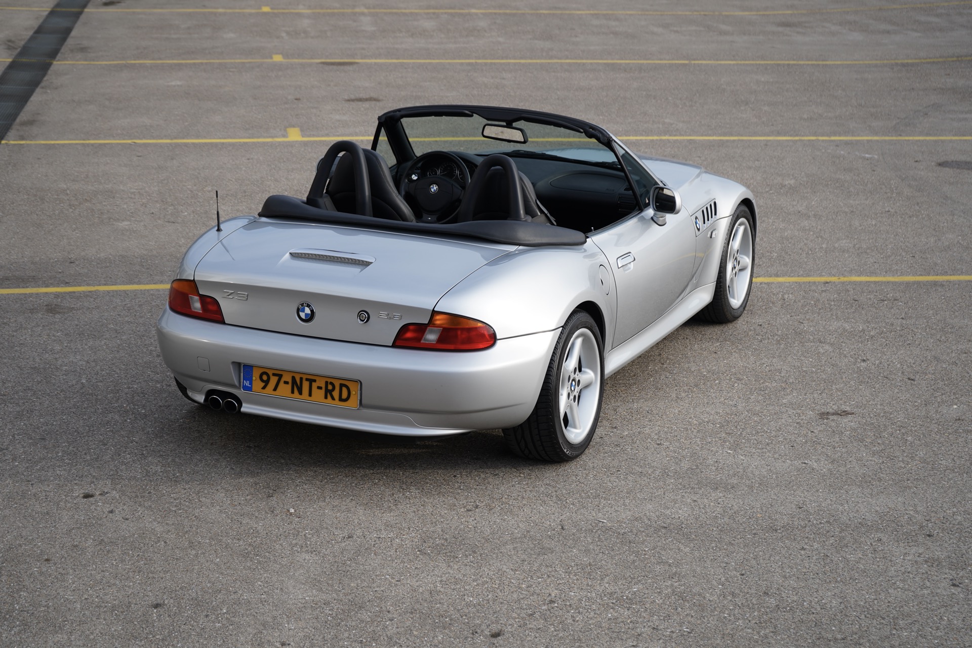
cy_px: 324
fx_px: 1890
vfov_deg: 19.5
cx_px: 486
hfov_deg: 28.8
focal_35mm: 70
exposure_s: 1/200
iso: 100
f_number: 6.3
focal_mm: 70
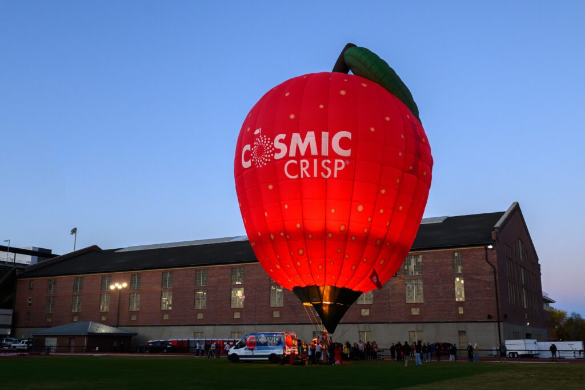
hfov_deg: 53.1
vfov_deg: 36.8
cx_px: 292
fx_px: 585
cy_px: 195
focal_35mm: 36
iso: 500
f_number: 5.6
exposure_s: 1/400
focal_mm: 24
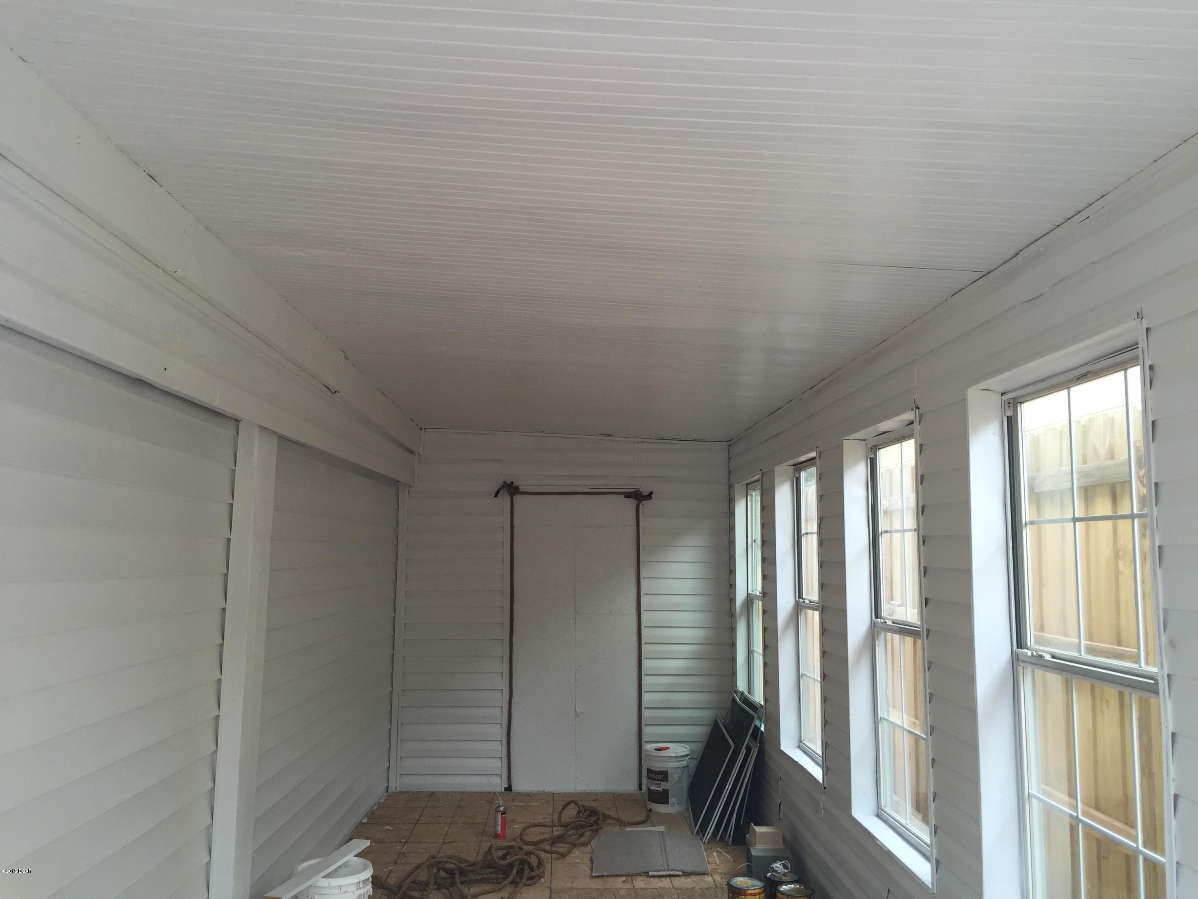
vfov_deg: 48.2
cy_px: 450
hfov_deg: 61.7
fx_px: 1004
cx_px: 599
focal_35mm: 29
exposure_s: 1/100
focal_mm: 4.15
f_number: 2.2
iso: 50
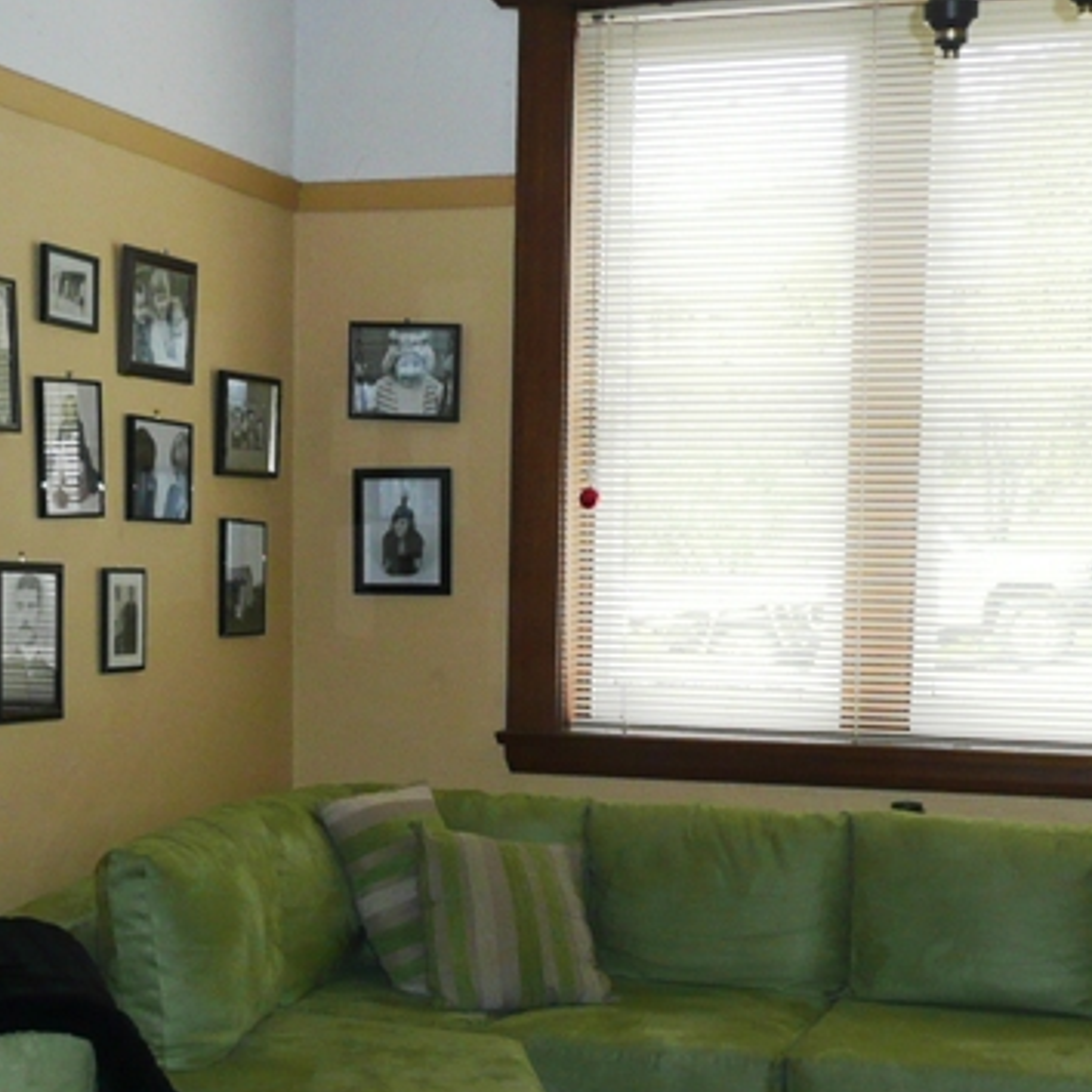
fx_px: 1999
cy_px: 768
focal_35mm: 56
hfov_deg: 30.6
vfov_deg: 30.2
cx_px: 521
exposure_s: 1/30
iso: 160
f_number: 3.3
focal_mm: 4.6
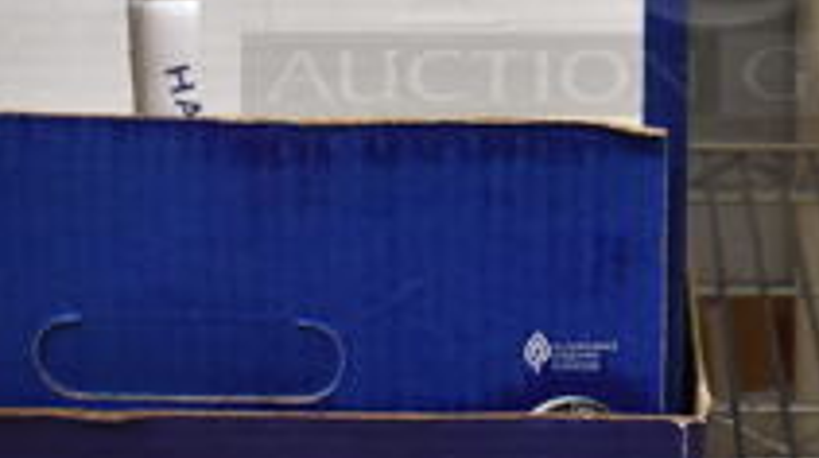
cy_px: -89
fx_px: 1778
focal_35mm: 82
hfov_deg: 25.4
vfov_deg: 14.2
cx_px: 675
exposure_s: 1/125
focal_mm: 18
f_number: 3.5
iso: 2800
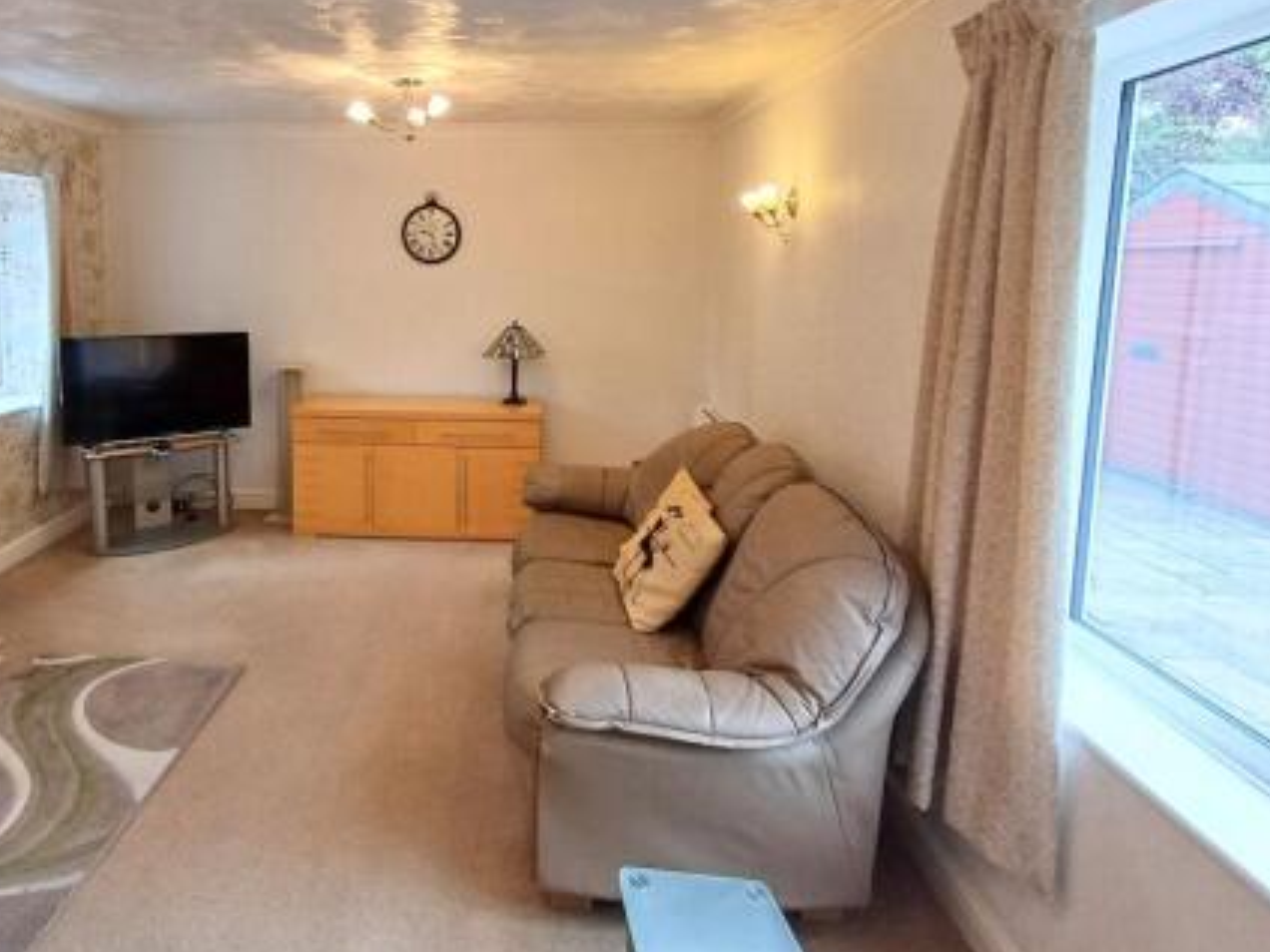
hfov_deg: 75.3
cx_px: 490
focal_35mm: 22
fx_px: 807
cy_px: 349
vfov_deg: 60.2
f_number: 2.2
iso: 100
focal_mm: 1.64
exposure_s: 1/100
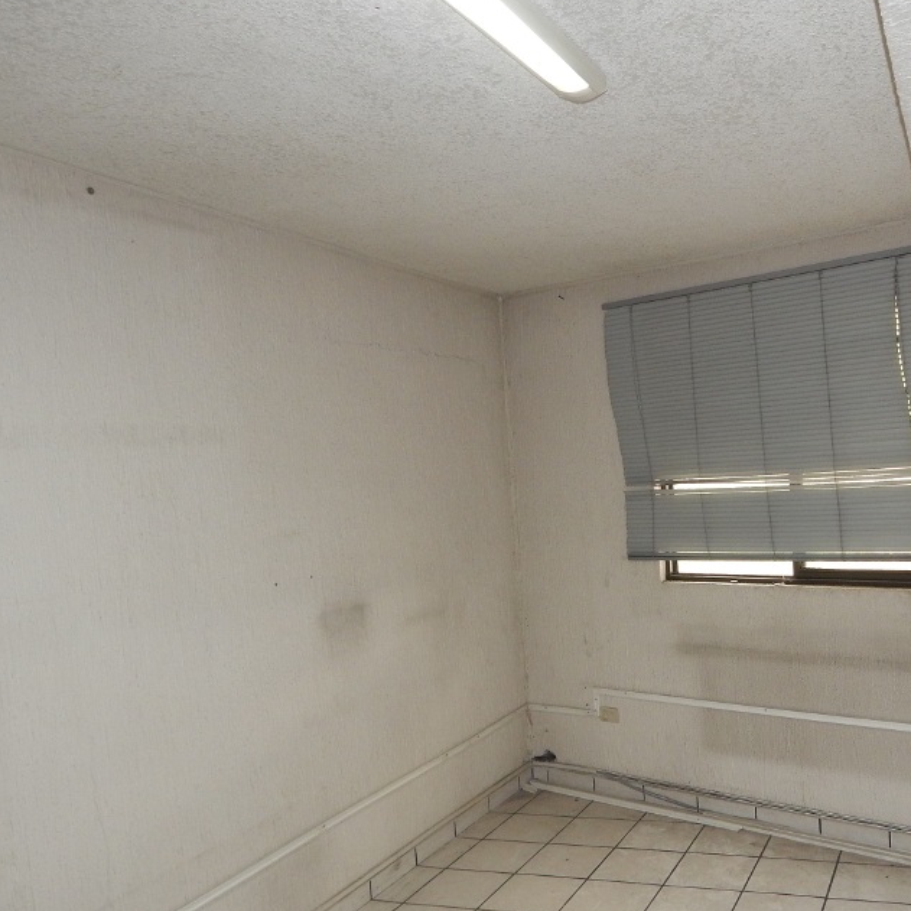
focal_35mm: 33
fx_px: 983
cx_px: 680
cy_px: 536
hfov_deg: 47.9
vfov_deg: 49.5
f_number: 3
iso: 200
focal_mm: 4
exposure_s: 1/30
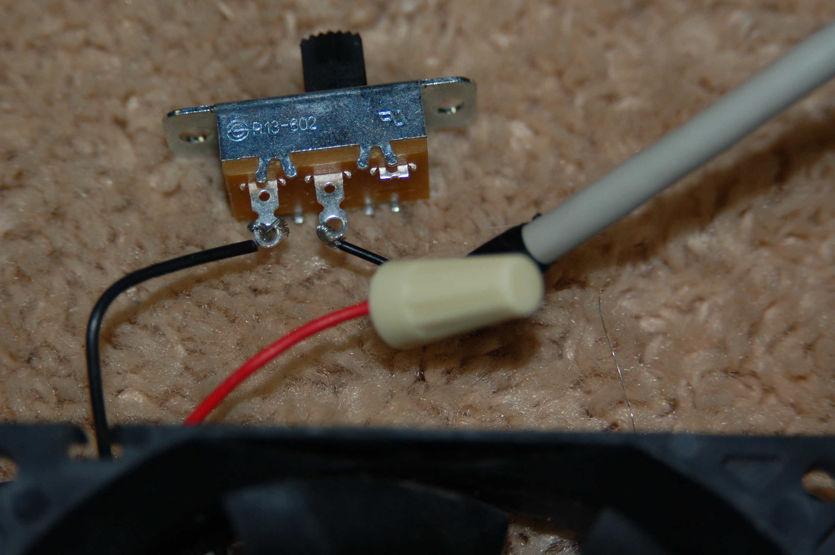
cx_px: 418
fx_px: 3128
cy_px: 278
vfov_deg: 10.1
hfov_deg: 15.2
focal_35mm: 135
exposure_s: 1/60
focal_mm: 90
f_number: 4.5
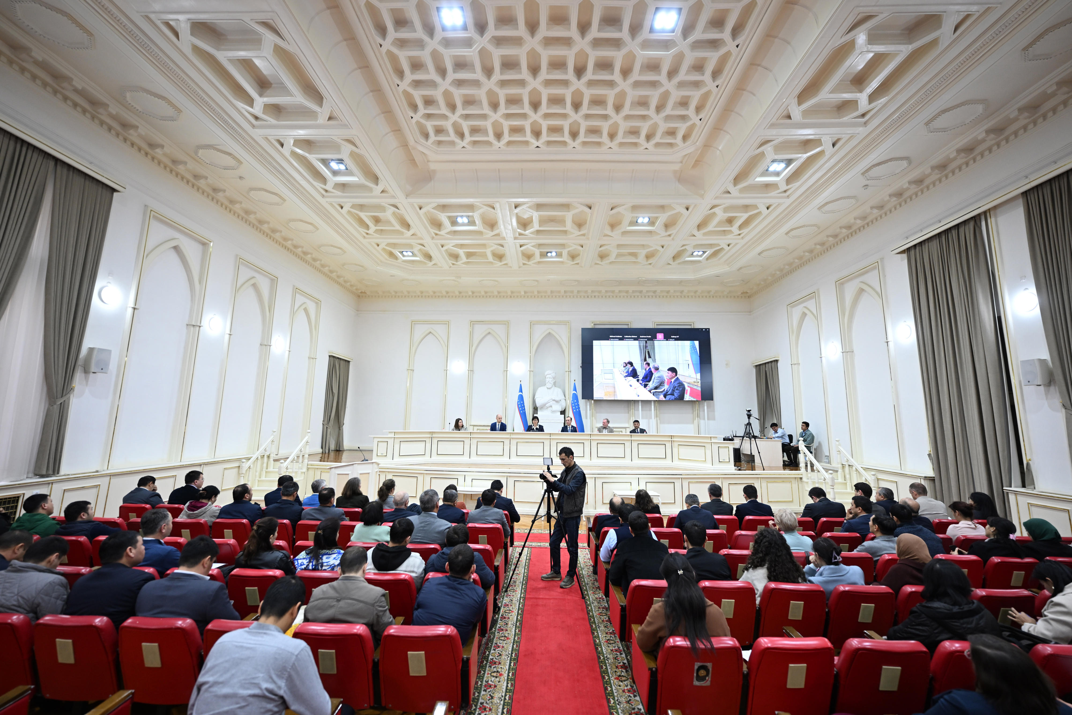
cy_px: 358
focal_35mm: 14
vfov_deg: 79.2
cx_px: 536
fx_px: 432
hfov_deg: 102.3
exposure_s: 1/100
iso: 640
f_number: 2.8
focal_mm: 14.5
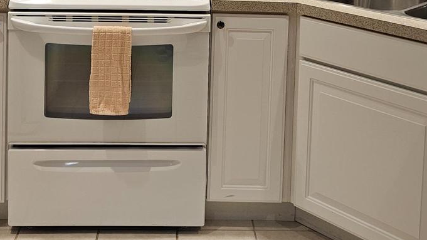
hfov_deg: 39.2
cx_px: 202
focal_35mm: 53
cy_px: -77
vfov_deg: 20.5
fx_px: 600
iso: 160
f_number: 1.8
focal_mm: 5.4
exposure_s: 1/120
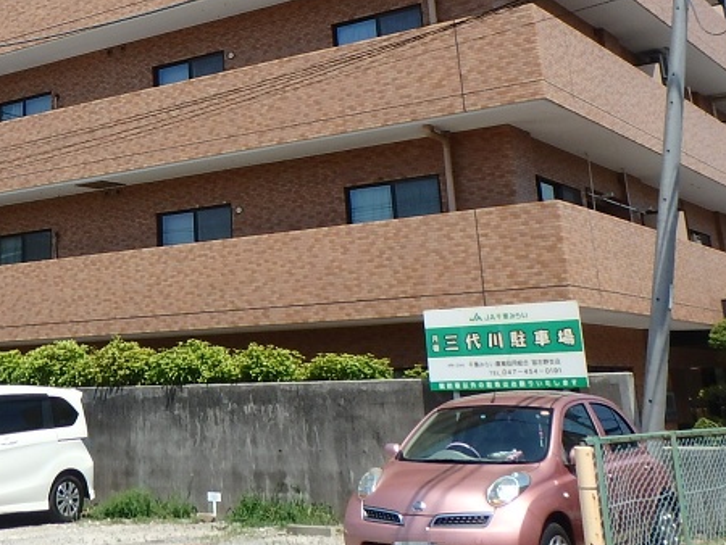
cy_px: 45
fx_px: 1154
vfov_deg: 25.7
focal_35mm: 55
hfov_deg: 33.6
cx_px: 113
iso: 125
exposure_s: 1/800
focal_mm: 4.7
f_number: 4.3
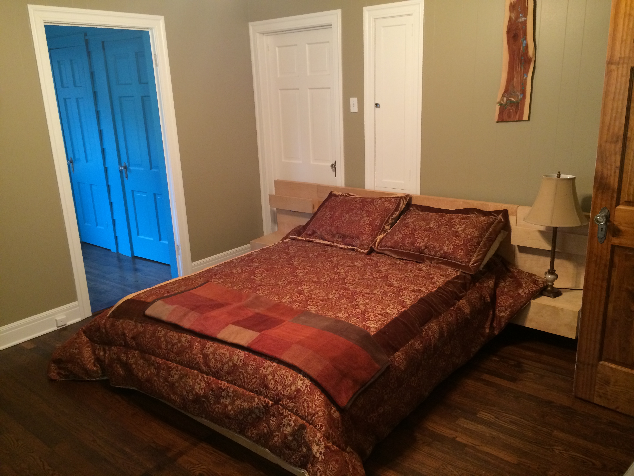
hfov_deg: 60.0
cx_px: 317
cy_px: 238
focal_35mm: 30
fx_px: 549
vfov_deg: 46.8
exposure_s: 1/30
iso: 250
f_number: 2.2
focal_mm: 4.12
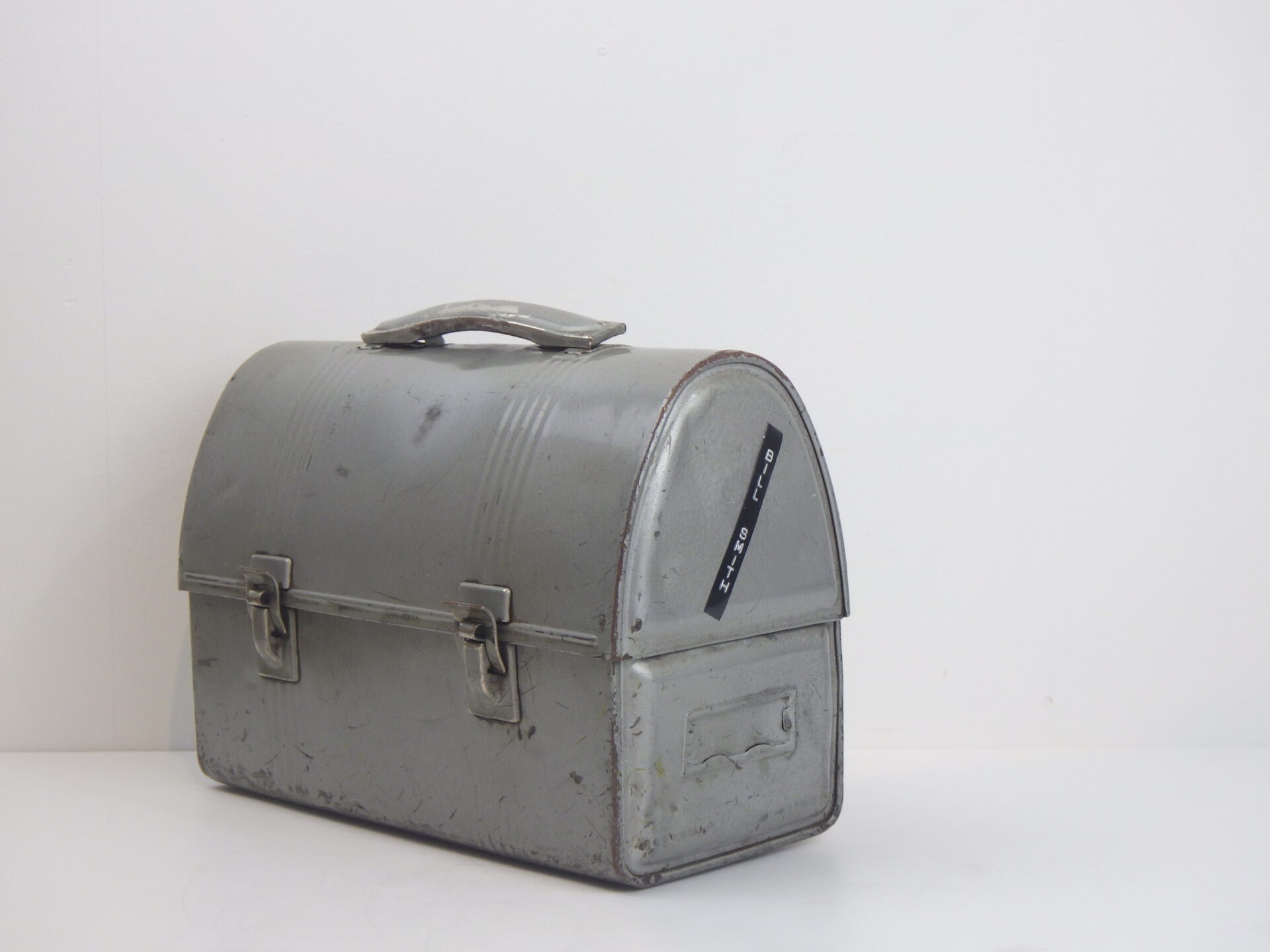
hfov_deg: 31.2
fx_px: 2275
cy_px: 476
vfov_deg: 23.7
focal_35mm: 62
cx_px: 635
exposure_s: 1/30
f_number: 4.6
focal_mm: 11.1
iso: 125
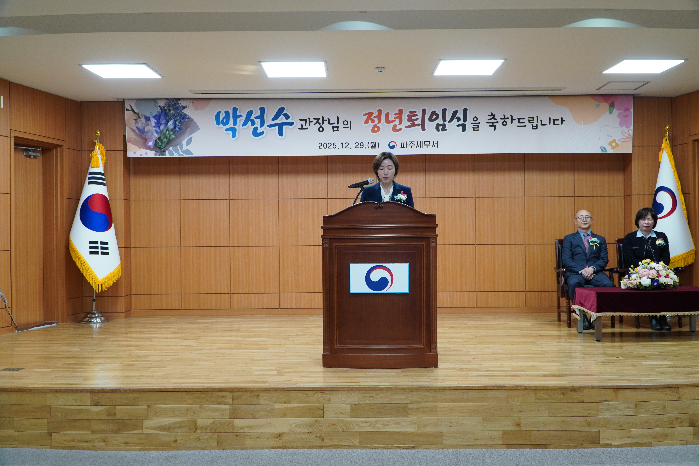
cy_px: 233
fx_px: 641
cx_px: 350
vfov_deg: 40.0
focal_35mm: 33
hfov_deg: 57.2
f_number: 5
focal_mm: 22
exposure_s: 1/40
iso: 640
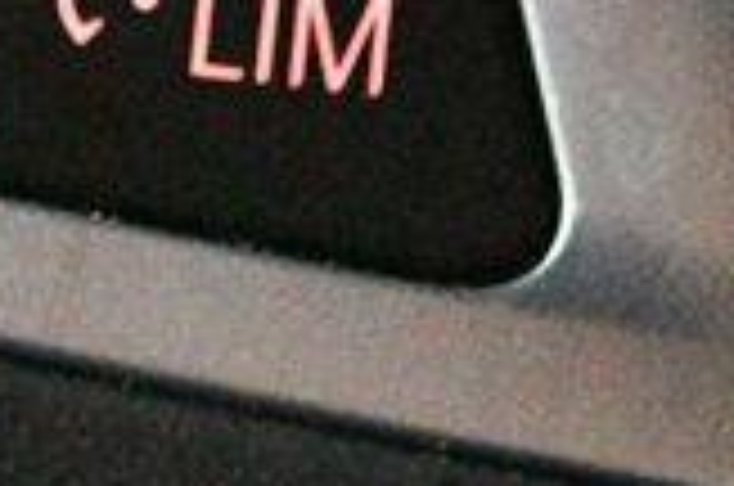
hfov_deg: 5.0
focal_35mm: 415
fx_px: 8445
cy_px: -770
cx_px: 230
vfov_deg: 3.3
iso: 12800
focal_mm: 44
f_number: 5.3
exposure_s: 1/25
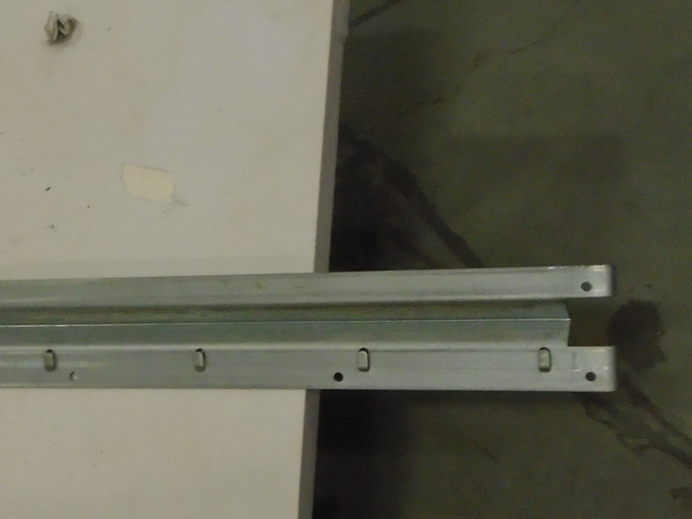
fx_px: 1958
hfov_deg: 19.1
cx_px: -108
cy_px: 302
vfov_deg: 15.1
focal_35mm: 98
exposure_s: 1/25
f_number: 4.1
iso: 400
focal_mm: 7.4
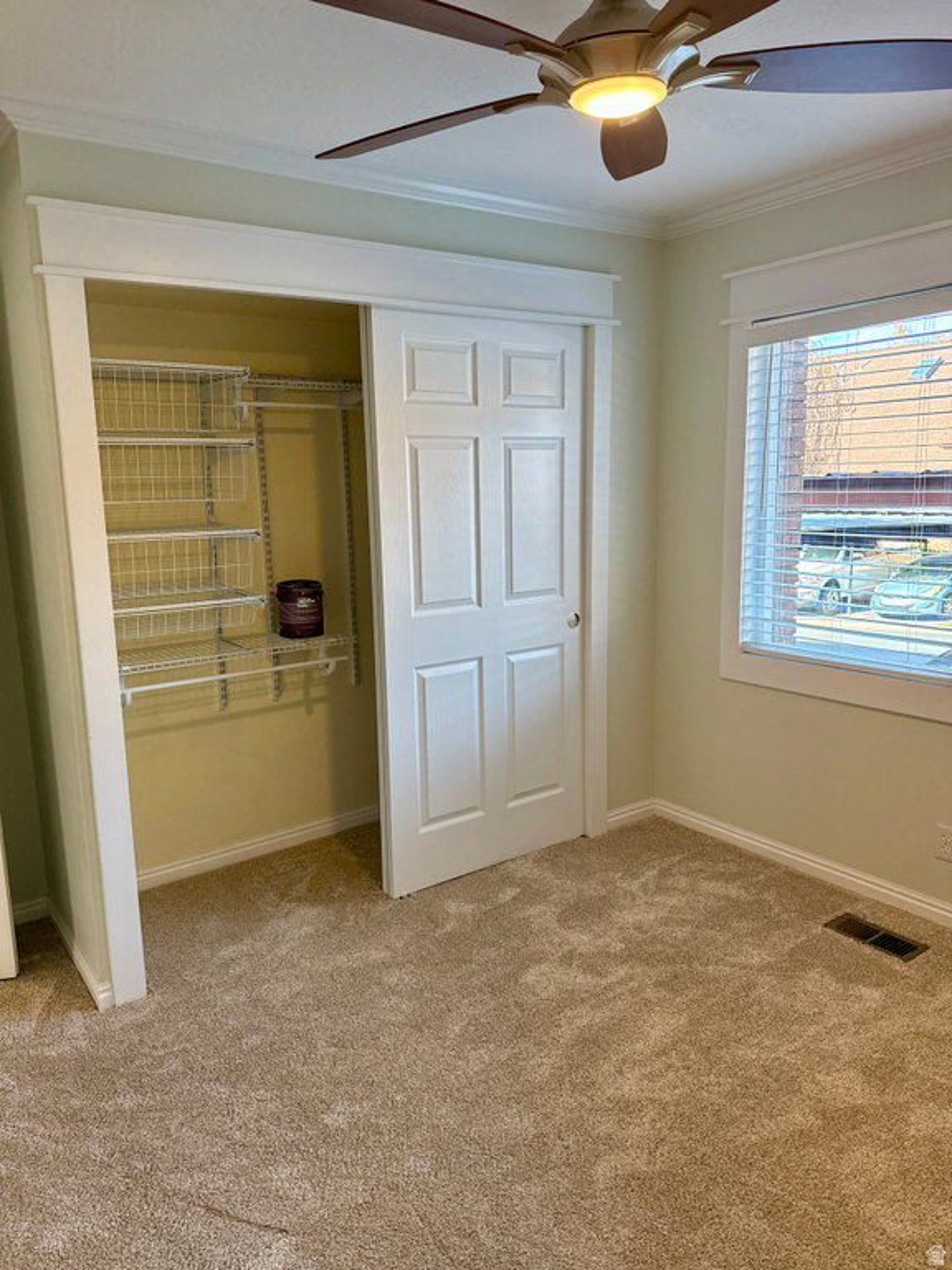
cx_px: 476
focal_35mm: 24
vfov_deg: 71.6
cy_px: 635
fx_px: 880
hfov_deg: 56.8
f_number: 1.78
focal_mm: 6.76
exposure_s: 1/156
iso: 200
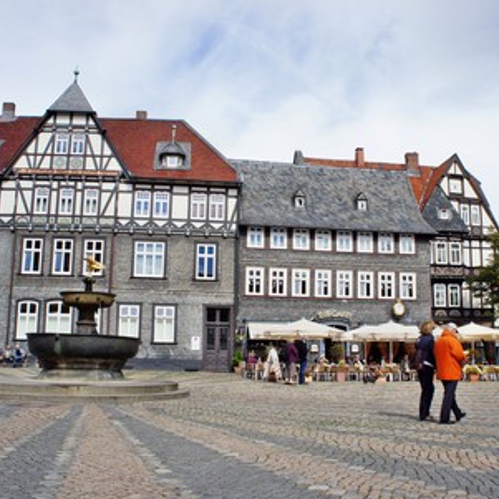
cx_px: 283
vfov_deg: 47.2
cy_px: 252
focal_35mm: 35
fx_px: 571
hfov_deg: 47.1
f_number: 11
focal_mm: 18
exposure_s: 1/200
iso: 200
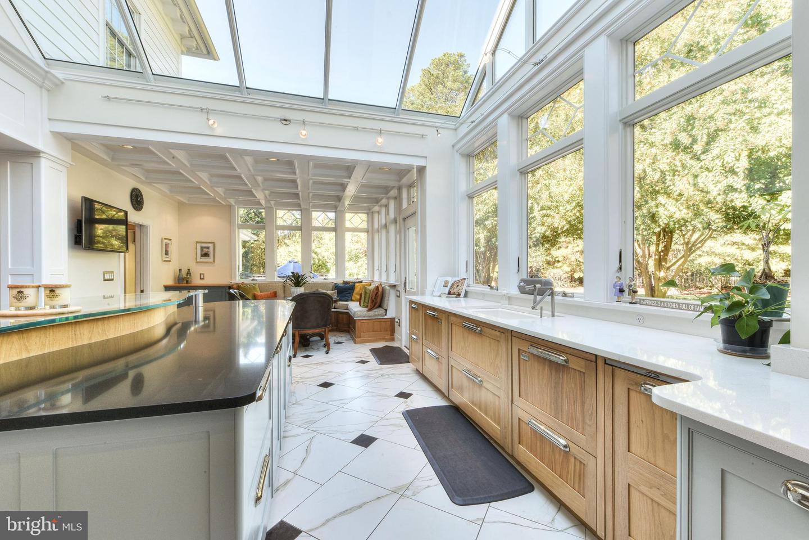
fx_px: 315
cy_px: 270
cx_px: 404
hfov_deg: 104.3
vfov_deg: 81.2
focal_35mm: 14
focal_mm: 14
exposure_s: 1/4
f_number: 22
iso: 100
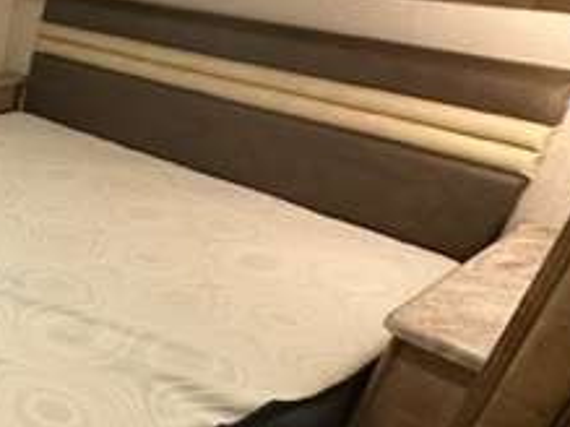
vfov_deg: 35.0
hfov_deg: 31.3
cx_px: -224
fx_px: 675
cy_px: 180
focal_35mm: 41
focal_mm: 2.22
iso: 250
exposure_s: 1/99
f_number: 2.2
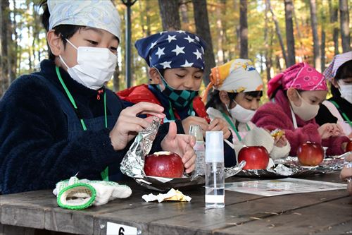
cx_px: 176
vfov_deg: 22.6
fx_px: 586
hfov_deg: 33.4
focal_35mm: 60
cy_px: 118
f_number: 8
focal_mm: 40
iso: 4500
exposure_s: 1/125
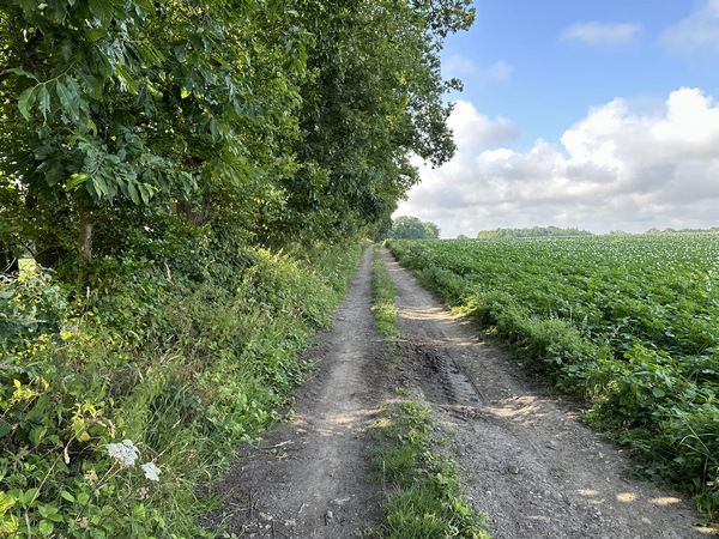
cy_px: 270
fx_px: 498
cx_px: 360
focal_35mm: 24
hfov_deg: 71.6
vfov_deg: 56.8
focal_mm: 6.86
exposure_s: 1/429
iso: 80
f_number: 1.78
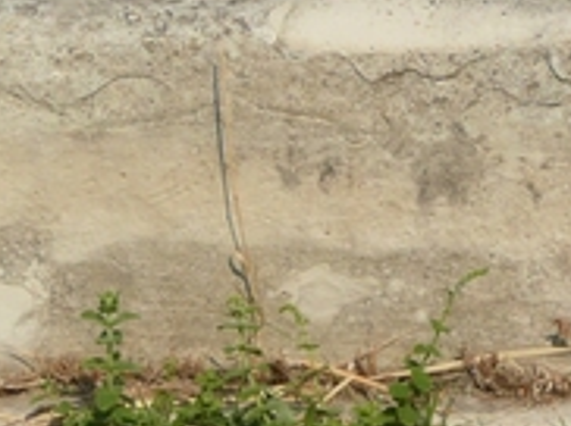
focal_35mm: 706
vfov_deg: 2.1
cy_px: -85
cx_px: 728
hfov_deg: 2.8
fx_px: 11630
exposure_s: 1/1000
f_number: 4.8
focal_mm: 29.2
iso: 100
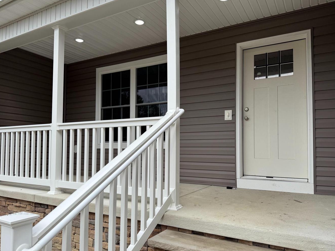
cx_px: 166
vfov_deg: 53.0
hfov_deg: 67.3
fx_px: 252
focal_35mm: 26
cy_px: 134
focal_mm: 6.76
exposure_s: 1/2907
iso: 80
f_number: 1.78
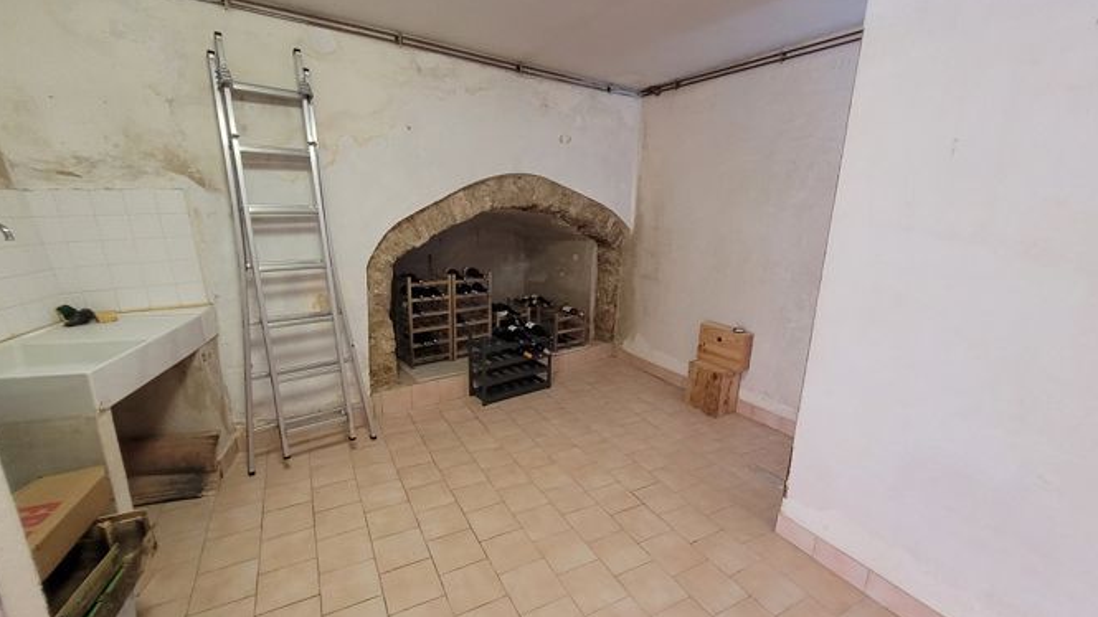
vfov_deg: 70.5
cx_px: 546
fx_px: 437
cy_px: 320
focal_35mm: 15
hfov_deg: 103.0
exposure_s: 1/33
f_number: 2.2
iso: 400
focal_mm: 1.74
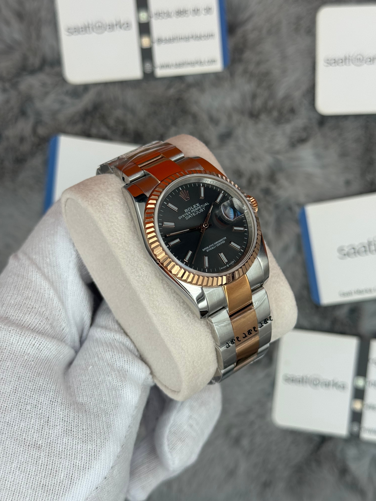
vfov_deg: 39.7
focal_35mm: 48
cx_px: 188
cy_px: 250
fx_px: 695
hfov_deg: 30.3
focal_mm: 6.76
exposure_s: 1/975
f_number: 1.78
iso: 64
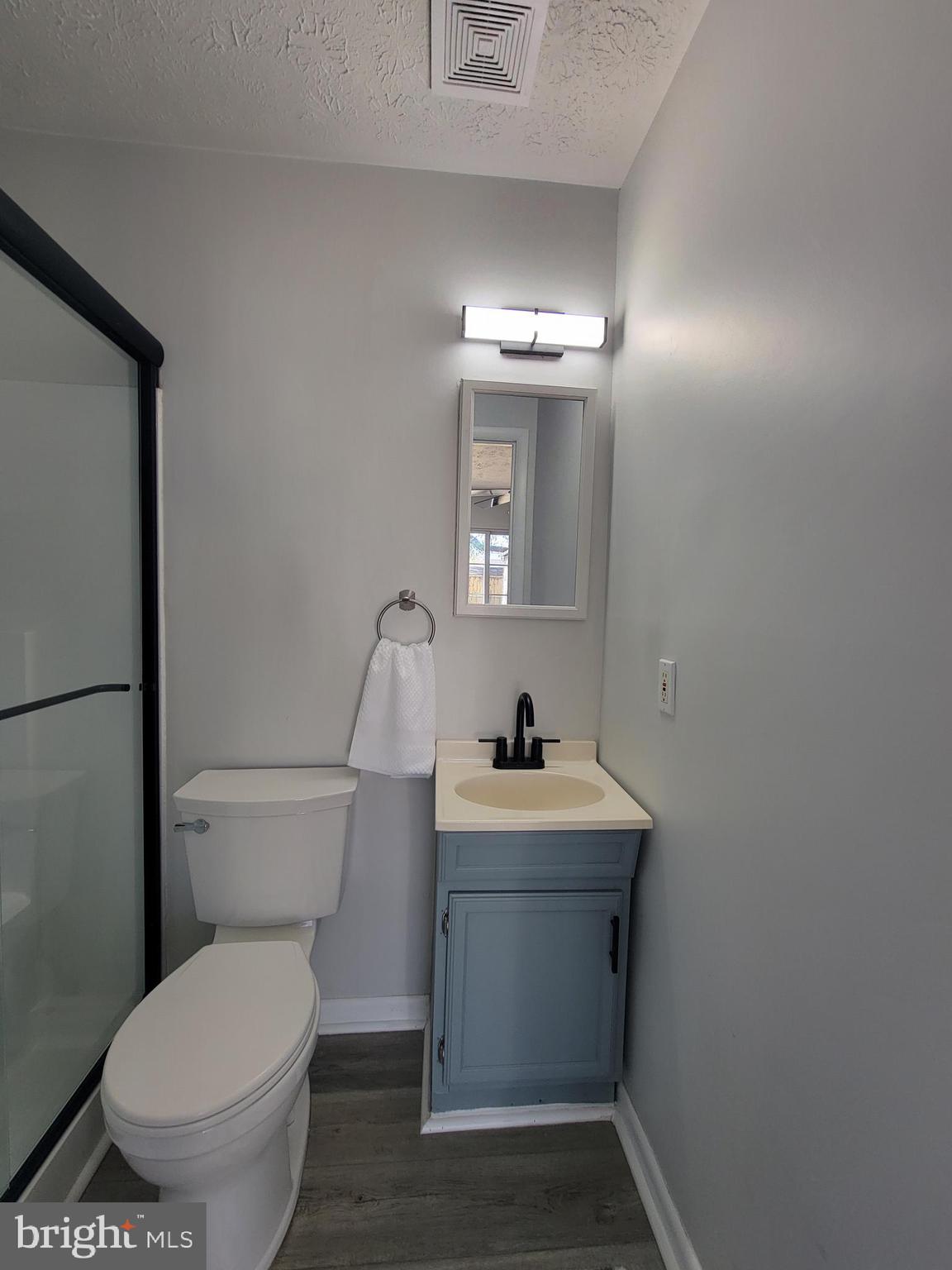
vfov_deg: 106.2
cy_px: 635
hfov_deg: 89.9
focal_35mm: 13
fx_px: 477
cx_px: 476
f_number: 2.2
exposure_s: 1/60
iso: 64
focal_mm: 2.2
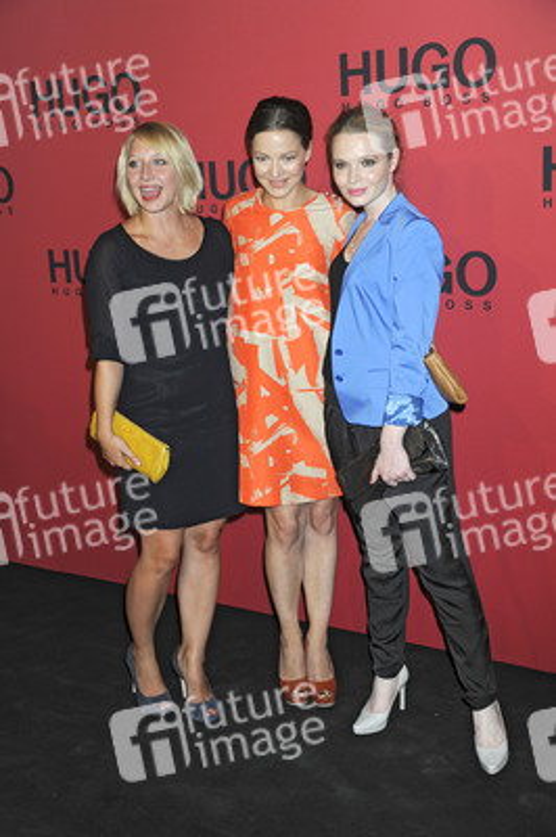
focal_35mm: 52
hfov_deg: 25.9
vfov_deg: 38.2
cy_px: 418
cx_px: 278
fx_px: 1207
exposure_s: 1/160
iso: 400
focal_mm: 52
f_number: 5.6
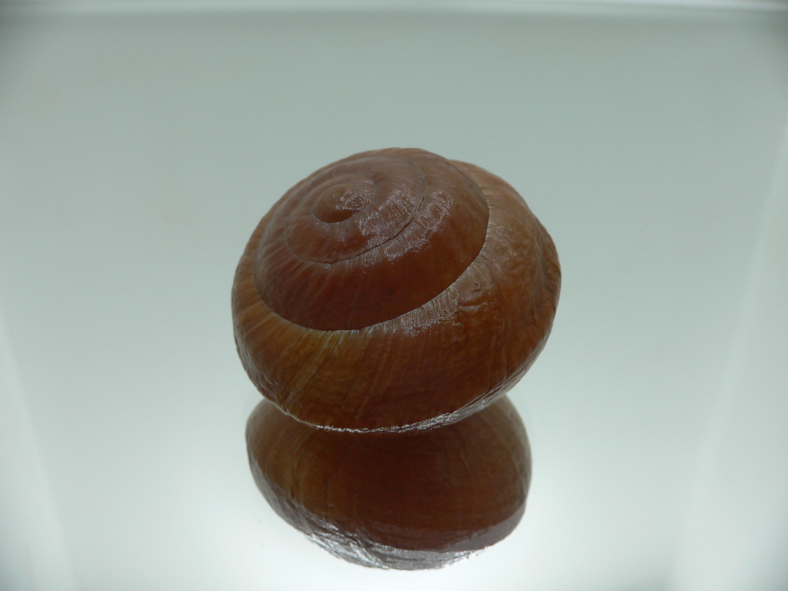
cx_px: 394
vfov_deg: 40.7
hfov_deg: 52.6
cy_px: 296
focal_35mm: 35
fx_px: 797
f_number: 2.8
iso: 80
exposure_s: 1/60
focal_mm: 4.6
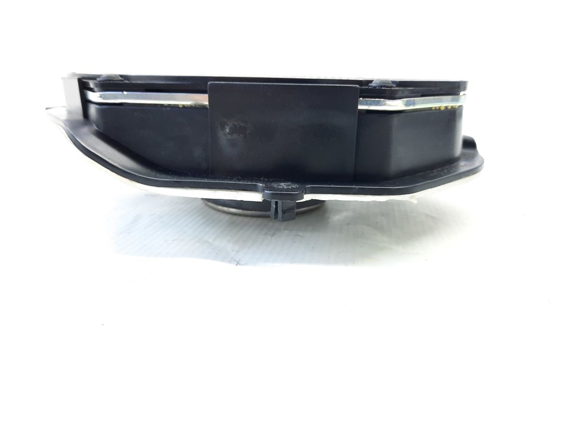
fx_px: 407
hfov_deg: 69.4
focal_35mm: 25
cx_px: 282
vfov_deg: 54.9
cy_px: 211
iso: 200
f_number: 2
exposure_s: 1/50
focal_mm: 4.6
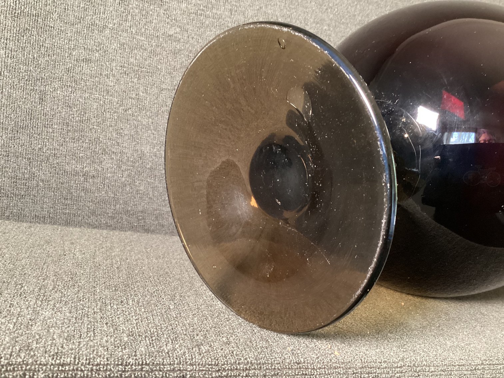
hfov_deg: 58.3
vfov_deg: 45.4
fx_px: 451
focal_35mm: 31
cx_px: 252
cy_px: 189
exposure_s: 1/50
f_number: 2.4
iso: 400
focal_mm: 3.3
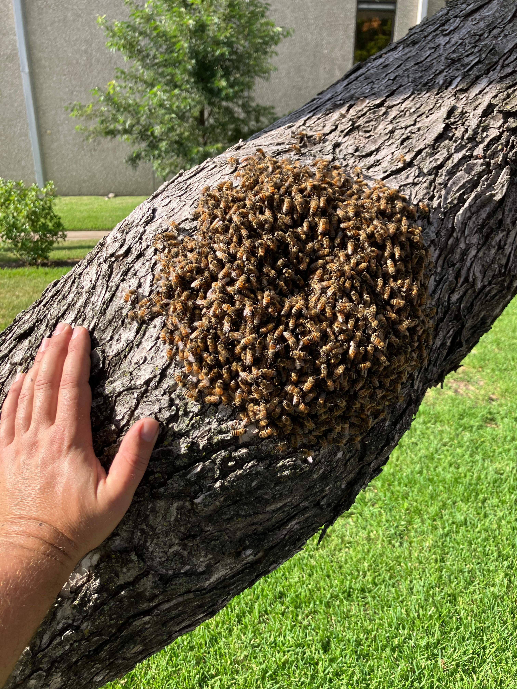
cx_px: 258
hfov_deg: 49.7
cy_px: 344
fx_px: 558
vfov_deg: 63.4
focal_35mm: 28
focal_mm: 3.99
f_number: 1.8
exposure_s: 1/500
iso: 32
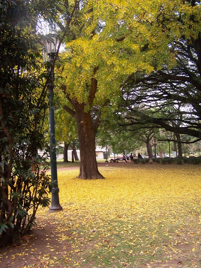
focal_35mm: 38
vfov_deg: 49.0
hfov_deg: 37.7
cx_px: 100
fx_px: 294
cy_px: 134
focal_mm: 6.3
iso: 100
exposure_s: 1/60
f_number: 2.8
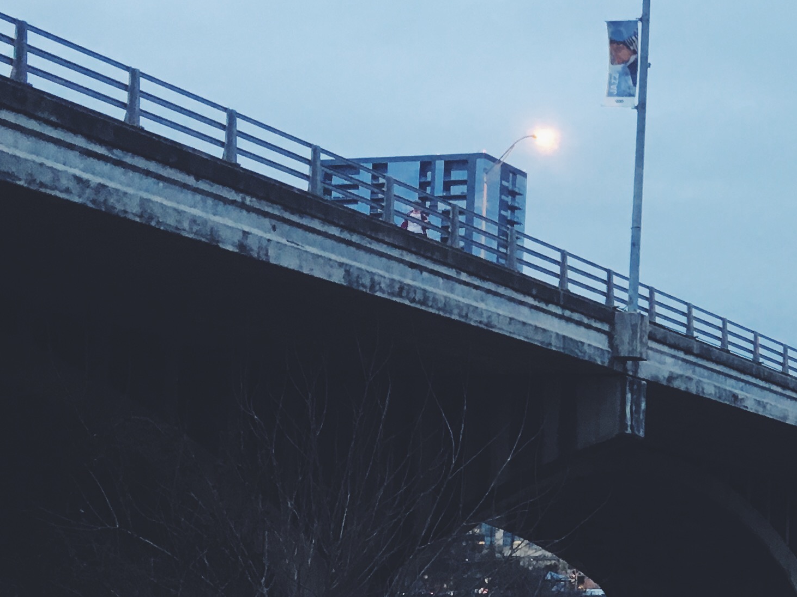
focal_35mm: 80
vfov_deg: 18.3
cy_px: 444
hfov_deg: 22.0
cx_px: 1029
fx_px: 1842
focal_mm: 4.15
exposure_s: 1/30
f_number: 2.2
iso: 80
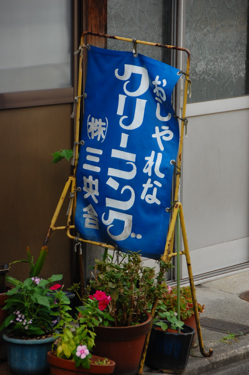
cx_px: 124
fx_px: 1873
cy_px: 188
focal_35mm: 180
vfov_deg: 11.4
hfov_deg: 7.6
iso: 200
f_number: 5.6
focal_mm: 120
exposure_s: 1/200
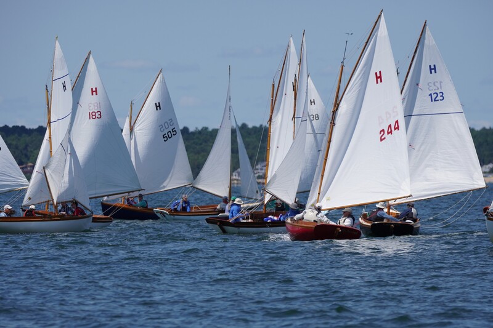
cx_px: 246
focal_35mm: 440
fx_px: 6017
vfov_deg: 3.1
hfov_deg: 4.7
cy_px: 164
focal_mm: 293
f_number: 5.6
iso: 160
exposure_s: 1/1600
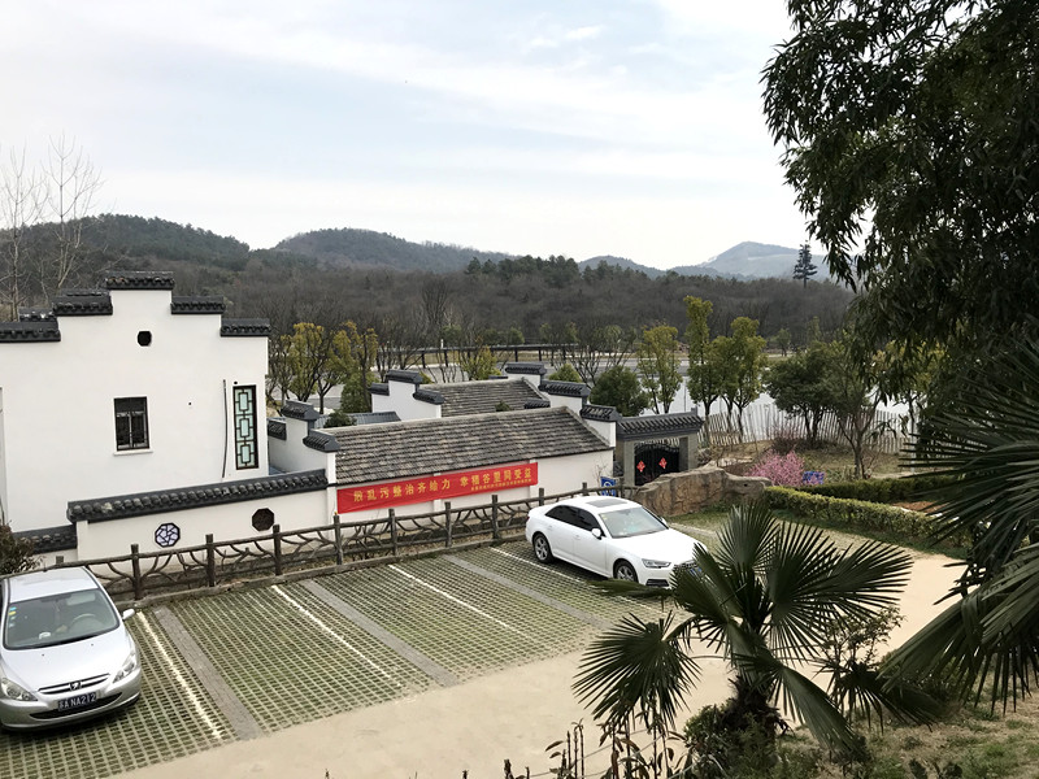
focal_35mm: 28
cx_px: 520
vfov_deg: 49.7
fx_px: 840
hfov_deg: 63.4
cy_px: 390
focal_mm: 3.99
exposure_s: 1/2591
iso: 20
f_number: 1.8
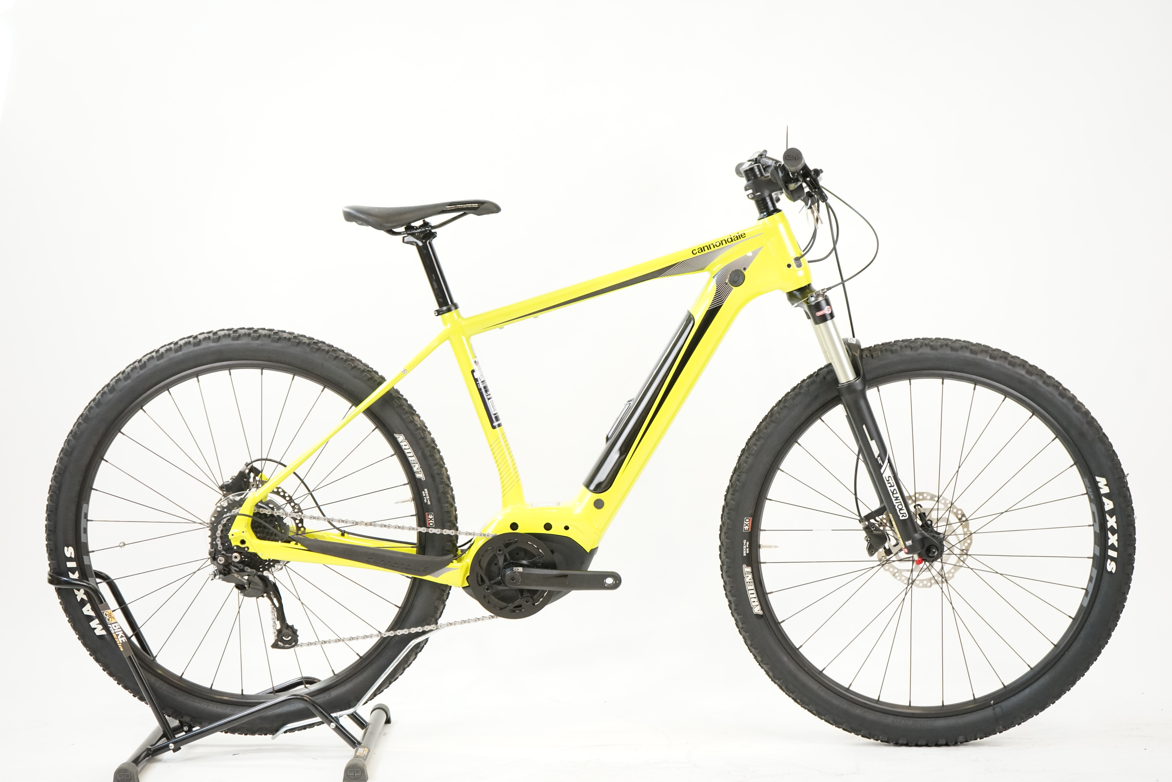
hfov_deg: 36.9
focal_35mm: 54
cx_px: 586
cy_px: 391
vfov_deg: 25.1
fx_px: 1758
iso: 2500
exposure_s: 1/200
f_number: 5.6
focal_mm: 54
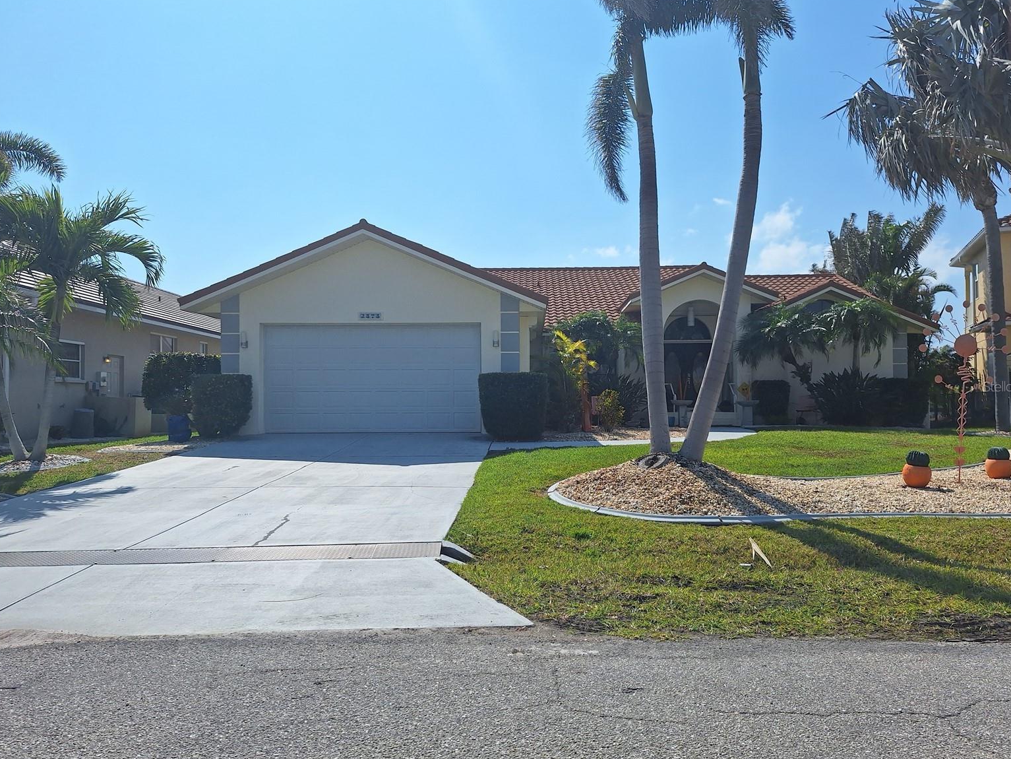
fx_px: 701
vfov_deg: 56.8
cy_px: 386
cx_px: 518
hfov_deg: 71.6
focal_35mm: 24
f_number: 1.8
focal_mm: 5.54
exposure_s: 1/6289
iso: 40
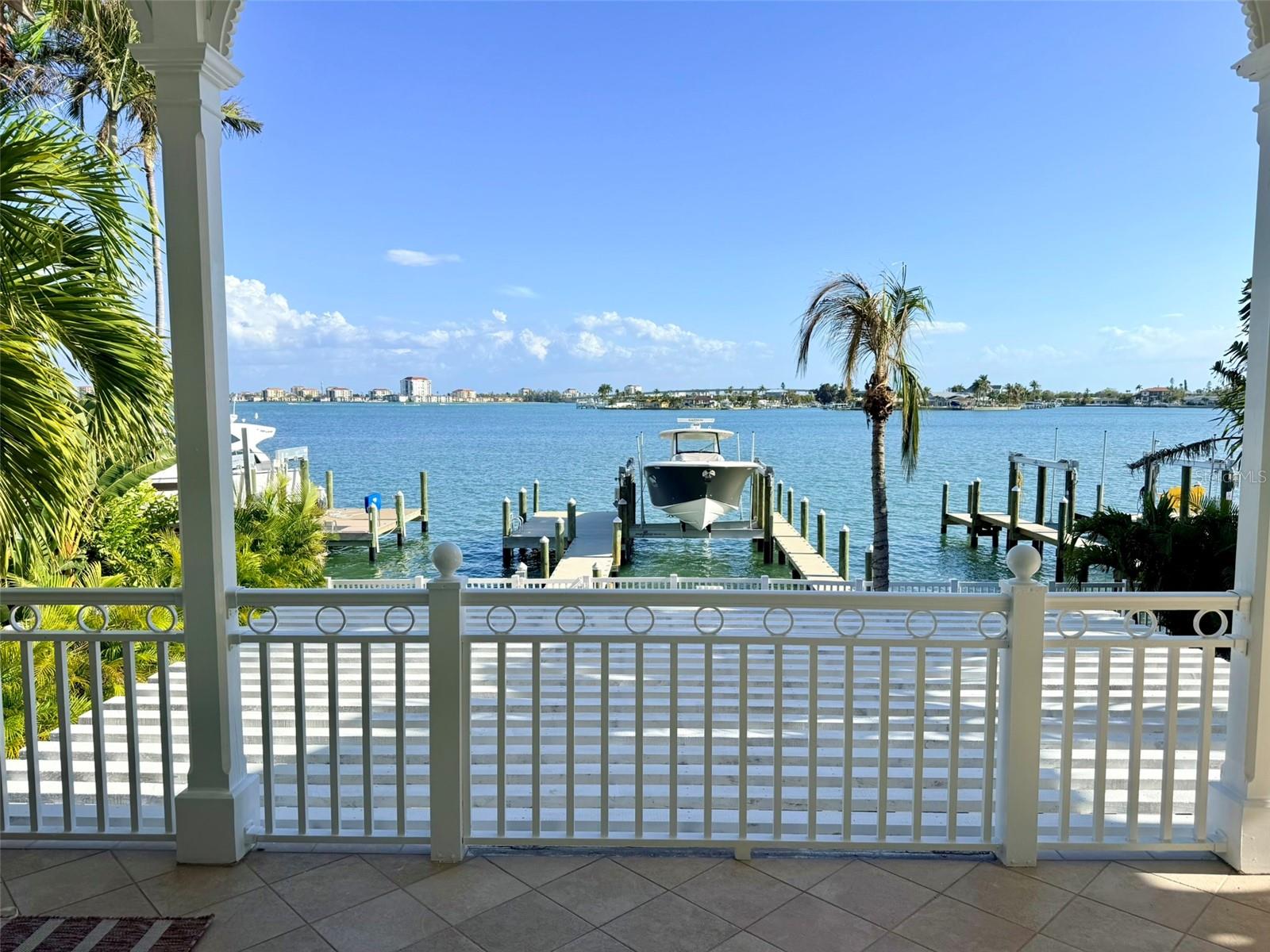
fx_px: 881
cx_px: 635
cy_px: 476
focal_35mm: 24
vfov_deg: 56.8
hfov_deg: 71.6
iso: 80
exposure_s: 1/3425
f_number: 1.78
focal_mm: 6.76
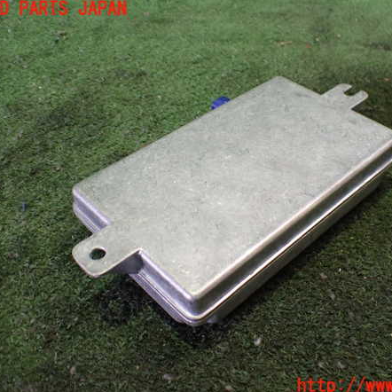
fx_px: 461
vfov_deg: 46.0
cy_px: 198
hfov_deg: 45.8
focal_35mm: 36
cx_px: 231
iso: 800
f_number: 2.3
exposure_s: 1/80
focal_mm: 5.4
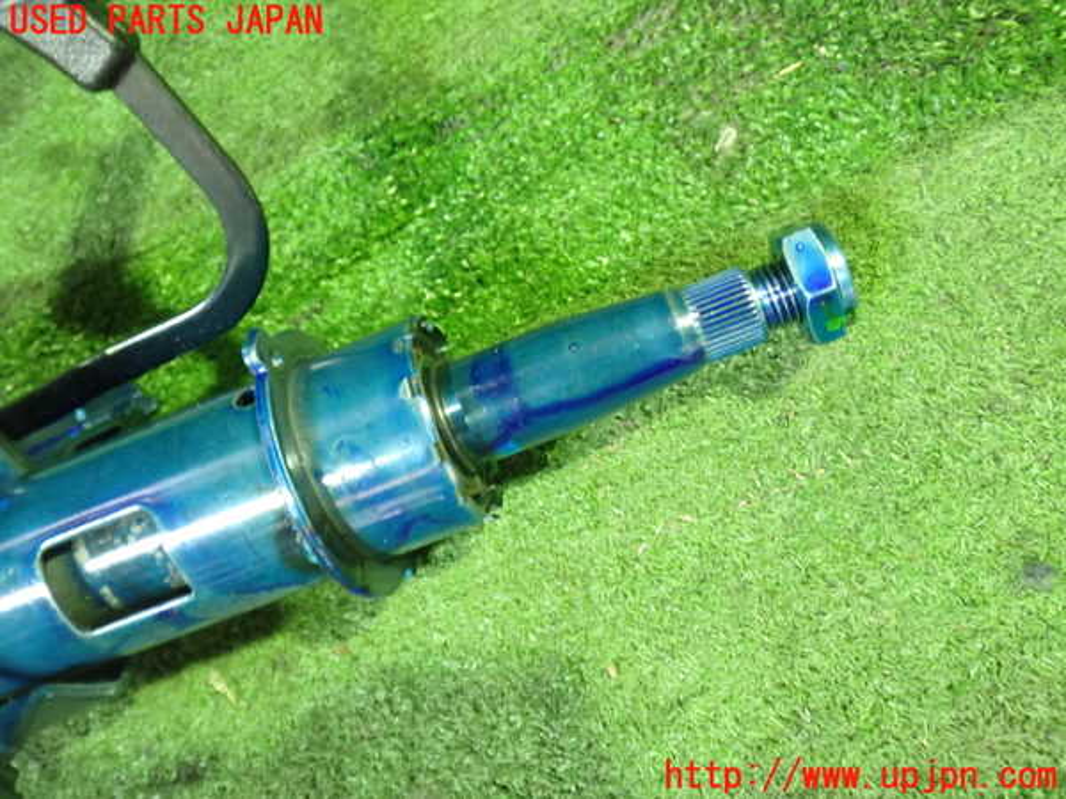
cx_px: 533
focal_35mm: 30
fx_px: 924
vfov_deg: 46.8
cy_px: 400
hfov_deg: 60.0
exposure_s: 1/20
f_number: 2.3
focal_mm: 5.4
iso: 800
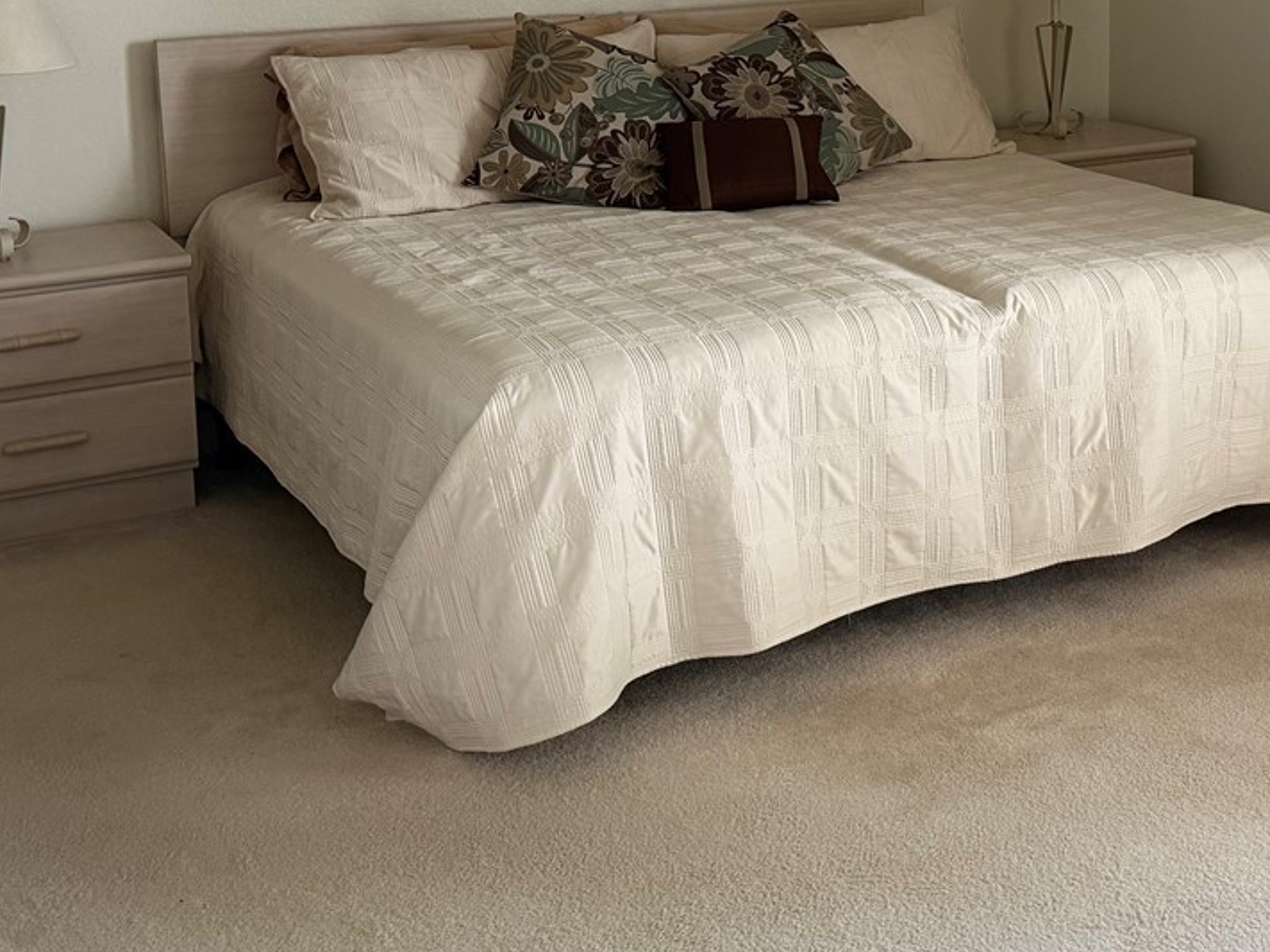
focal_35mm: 54
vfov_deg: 26.2
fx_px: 1981
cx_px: 940
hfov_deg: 34.8
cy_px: 102
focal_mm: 6.76
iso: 250
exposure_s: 1/60
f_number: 1.78
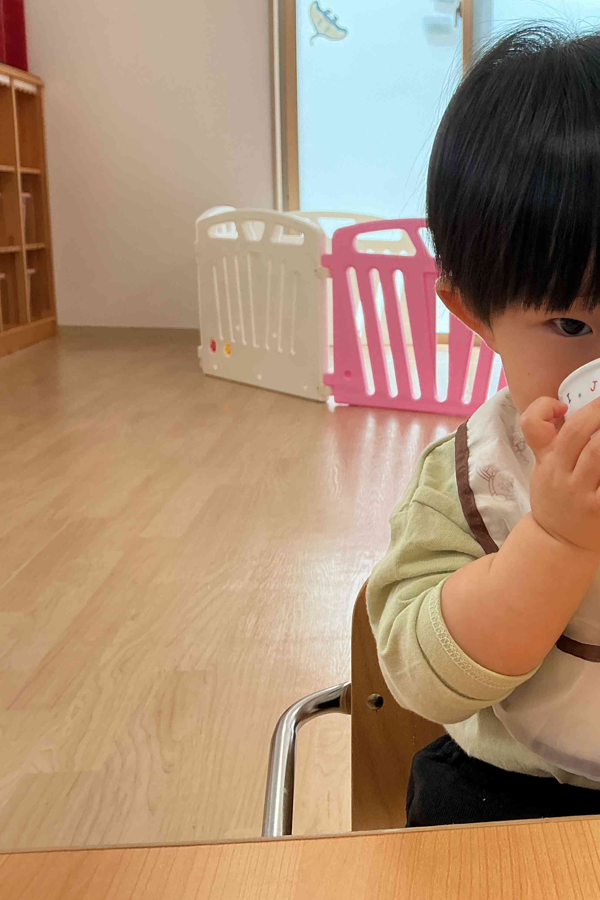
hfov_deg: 30.2
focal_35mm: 41
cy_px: 445
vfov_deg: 47.4
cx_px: 607
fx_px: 1025
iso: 25
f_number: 1.8
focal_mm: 3
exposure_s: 1/186
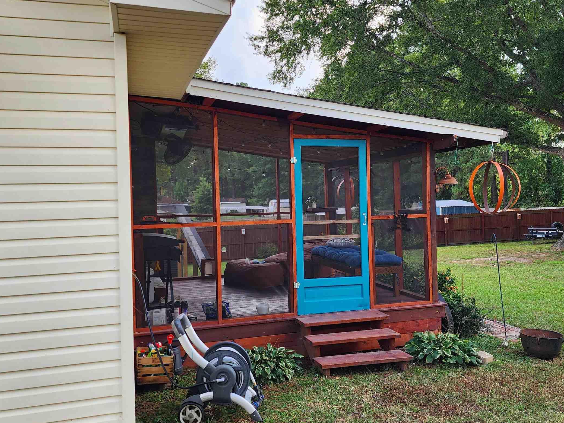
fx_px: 554
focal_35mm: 34
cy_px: 199
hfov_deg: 53.9
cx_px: 293
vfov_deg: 41.8
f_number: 1.8
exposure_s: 1/180
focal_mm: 6.4
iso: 32
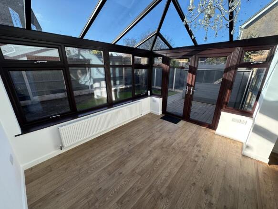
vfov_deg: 85.7
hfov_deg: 102.1
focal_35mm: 14
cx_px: 139
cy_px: 104
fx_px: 112
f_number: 2.2
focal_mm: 2.22
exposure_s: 1/231
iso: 40
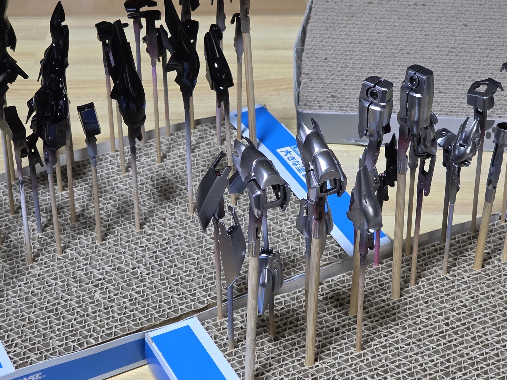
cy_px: 167
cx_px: 256
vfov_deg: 16.6
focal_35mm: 89
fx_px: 1303
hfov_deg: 22.0
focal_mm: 7.9
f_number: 2.4
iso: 320
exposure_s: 1/40
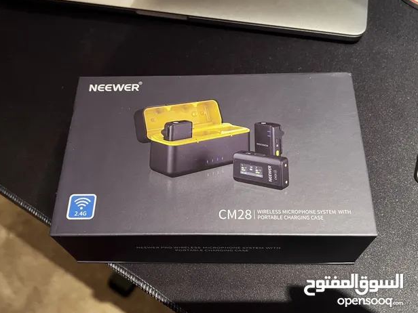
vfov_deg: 51.3
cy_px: 161
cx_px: 202
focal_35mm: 27
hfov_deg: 65.3
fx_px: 326
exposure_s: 1/33
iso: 400
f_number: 1.5
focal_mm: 5.7
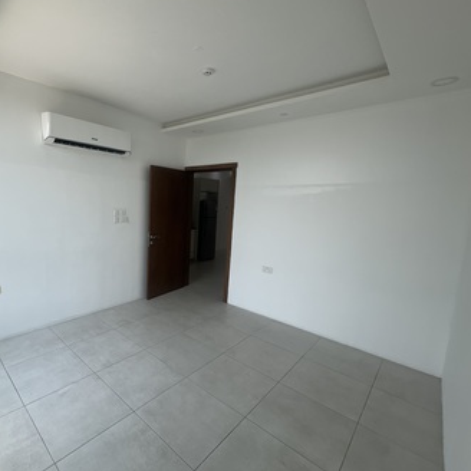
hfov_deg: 84.9
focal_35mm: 16
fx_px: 246
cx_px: 164
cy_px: 230
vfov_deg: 87.4
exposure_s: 1/103
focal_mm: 1.57
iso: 32
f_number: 1.8
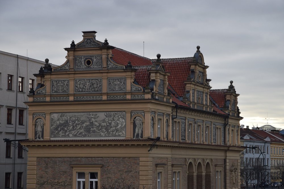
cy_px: 94
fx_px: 805
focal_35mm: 102
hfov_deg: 20.0
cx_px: 142
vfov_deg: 13.4
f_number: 8
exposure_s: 1/250
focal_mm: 68
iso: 250
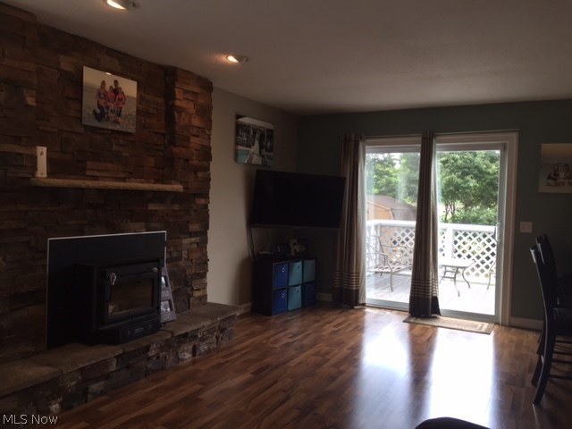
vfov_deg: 48.2
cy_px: 214
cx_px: 286
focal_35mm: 29
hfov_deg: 61.7
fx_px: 479
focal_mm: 4.15
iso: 32
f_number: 2.2
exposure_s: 1/35
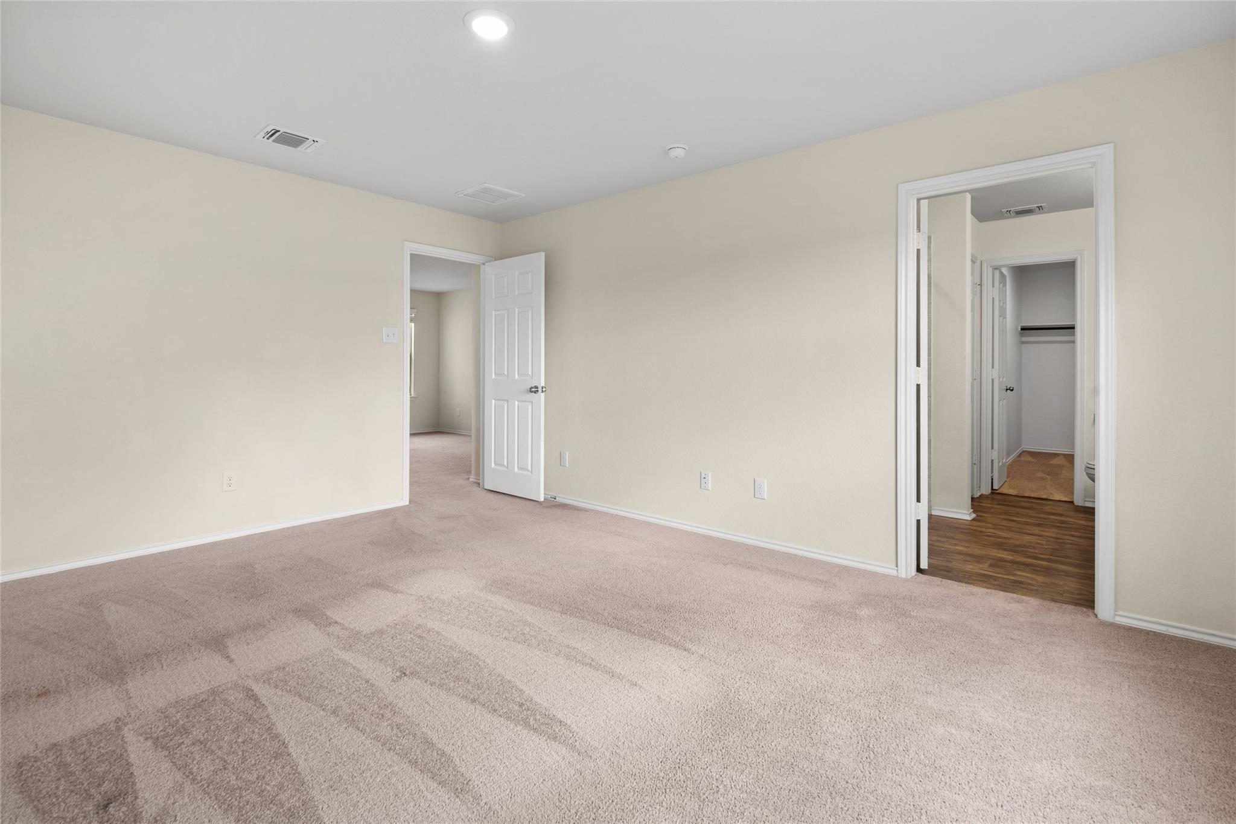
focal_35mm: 16
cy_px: 412
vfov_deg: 73.7
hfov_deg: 96.7
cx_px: 618
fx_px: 549
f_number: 8
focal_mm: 16
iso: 320
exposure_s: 1/3
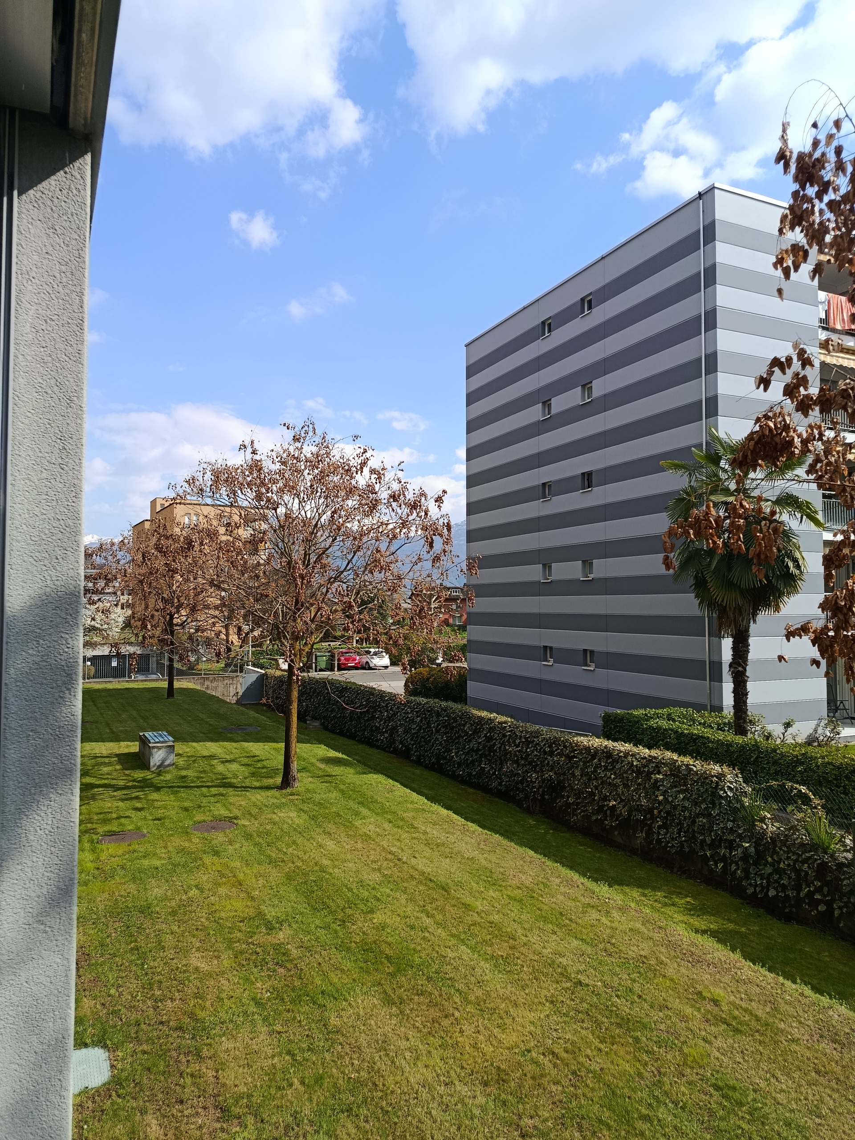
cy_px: 570
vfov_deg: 71.6
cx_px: 428
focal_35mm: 24
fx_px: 790
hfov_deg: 56.8
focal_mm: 5.24
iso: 52
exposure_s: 1/450
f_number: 1.7
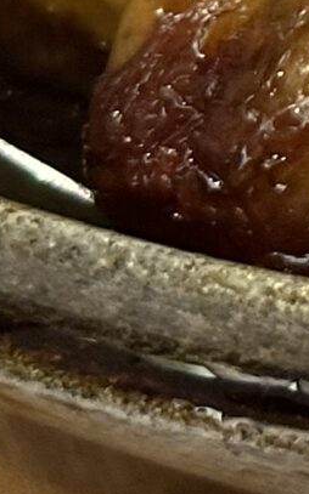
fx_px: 4316
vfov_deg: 6.4
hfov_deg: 3.9
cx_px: 1119
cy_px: -490
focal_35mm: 320
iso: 320
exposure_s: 1/33
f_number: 1.78
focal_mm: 6.86
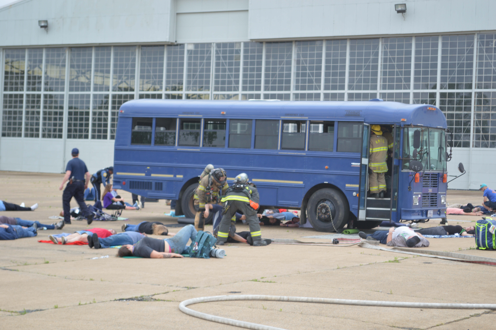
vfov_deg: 16.5
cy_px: 165
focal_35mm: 82
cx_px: 248
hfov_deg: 24.6
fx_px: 1136
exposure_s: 1/60
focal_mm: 55
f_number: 5.6
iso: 100
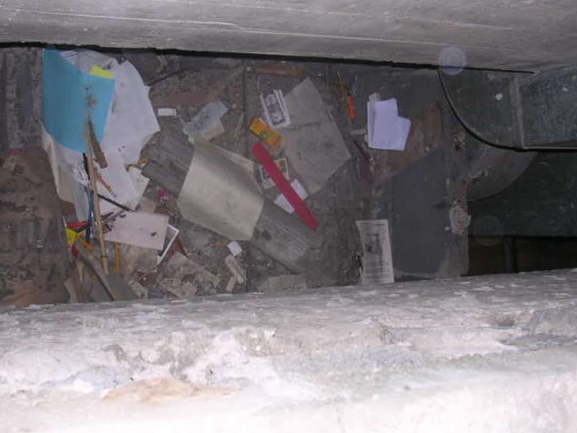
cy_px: 191
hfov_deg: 42.0
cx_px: 255
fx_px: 750
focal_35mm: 45
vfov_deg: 32.1
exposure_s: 1/60.1
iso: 100
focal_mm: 5.8
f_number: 2.8
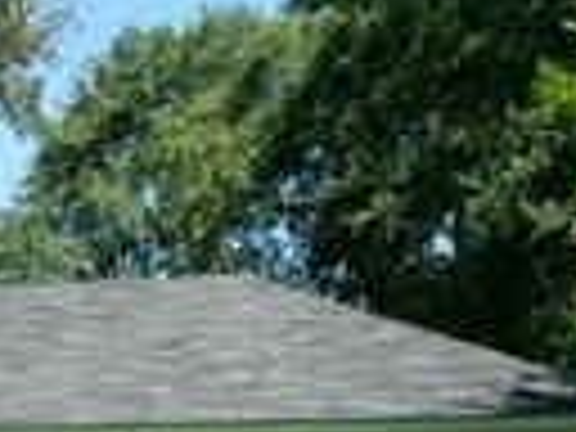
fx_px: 1814
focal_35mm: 109
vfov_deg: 13.2
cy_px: 511
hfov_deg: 17.3
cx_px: -108
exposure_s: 1/70
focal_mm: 5.1
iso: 100
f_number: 10.8
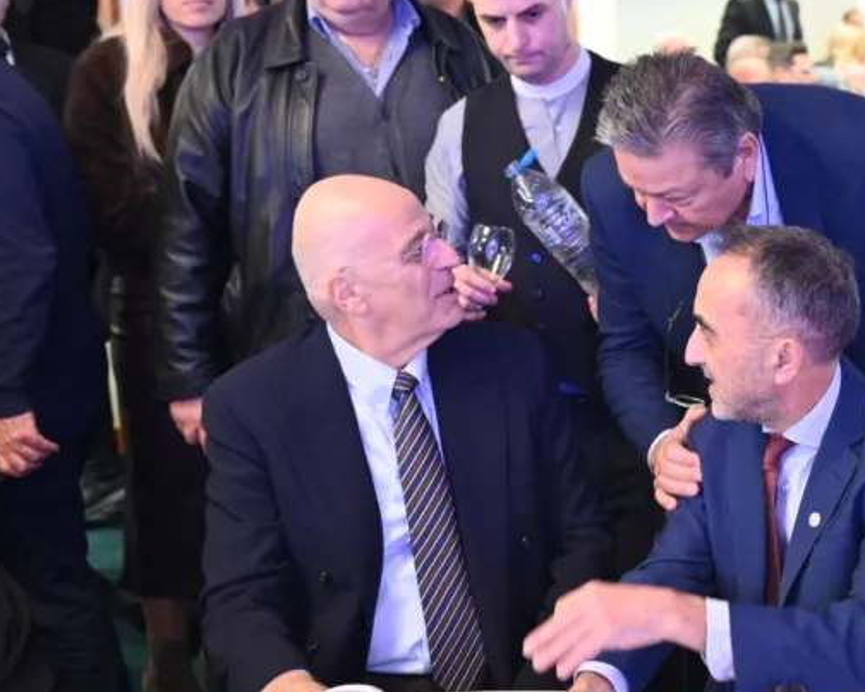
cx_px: 731
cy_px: 331
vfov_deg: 25.0
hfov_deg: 30.0
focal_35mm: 61
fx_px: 1561
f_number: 2.8
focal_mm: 32
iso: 4000
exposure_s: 1/125
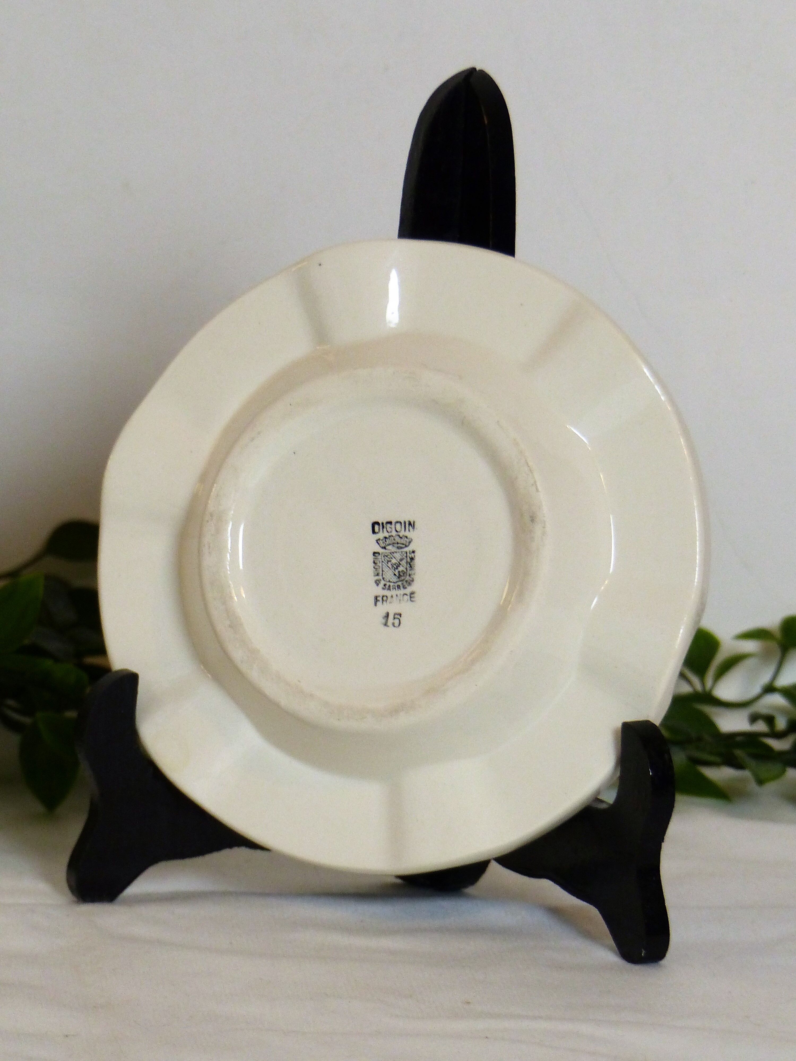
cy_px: 530
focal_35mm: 218
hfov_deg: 6.8
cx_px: 398
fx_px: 6684
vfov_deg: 9.1
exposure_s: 1/80
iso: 250
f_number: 2.8
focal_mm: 35.6
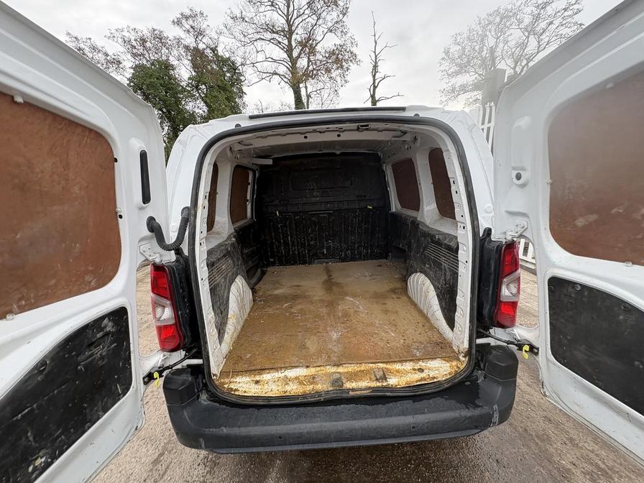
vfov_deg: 85.7
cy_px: 242
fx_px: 260
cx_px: 322
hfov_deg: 102.1
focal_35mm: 14
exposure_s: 1/136
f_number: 2.2
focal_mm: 2.22
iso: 80
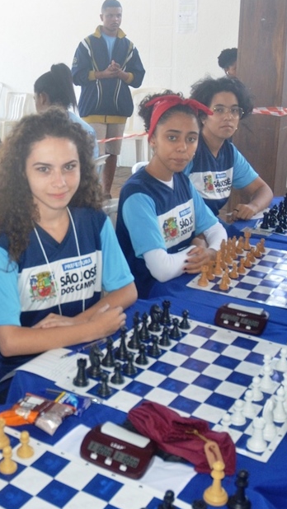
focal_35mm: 43
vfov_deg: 47.3
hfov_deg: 26.1
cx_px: -8
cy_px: 254
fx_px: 581
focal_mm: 18
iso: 800
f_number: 5
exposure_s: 1/100
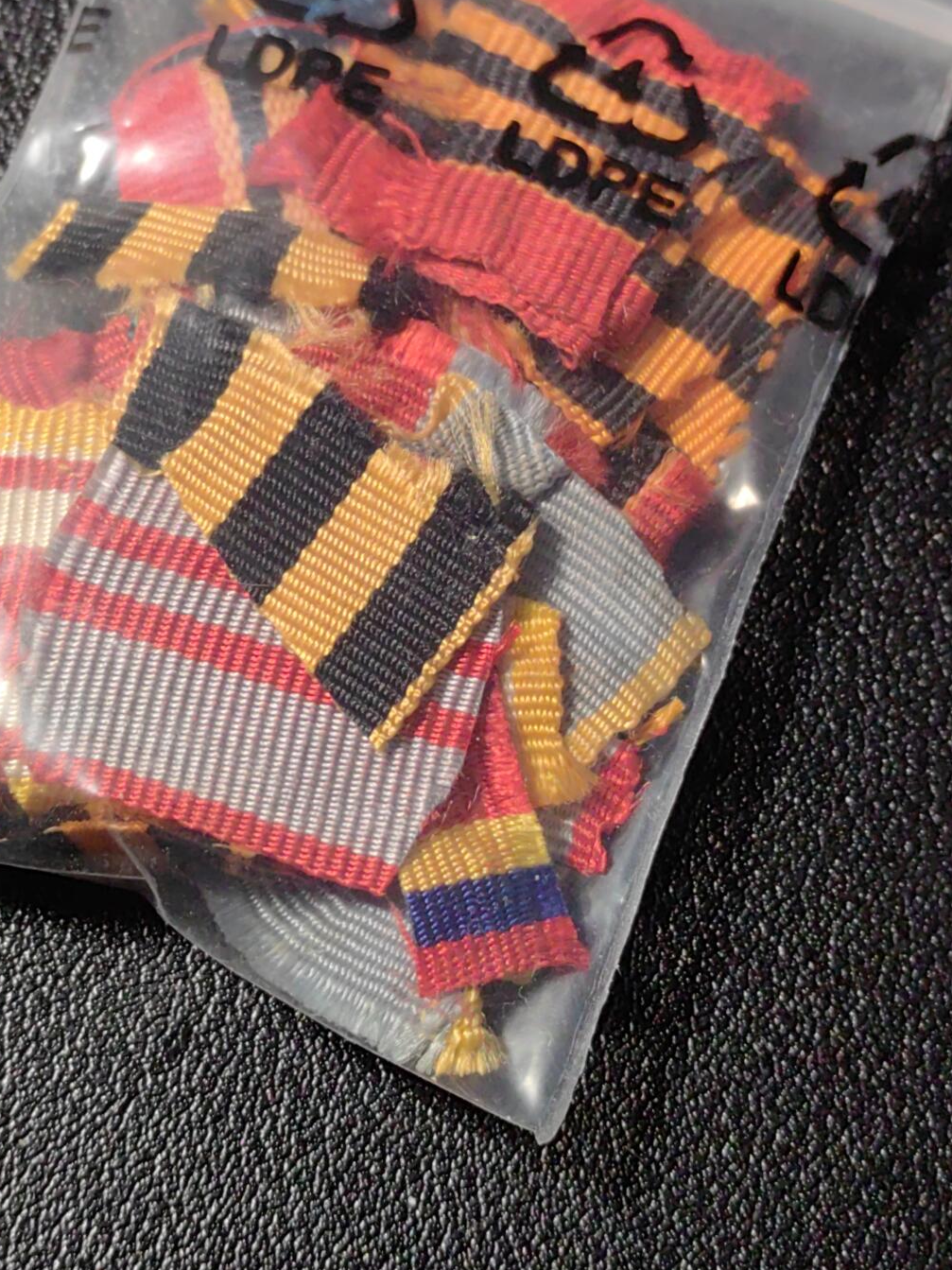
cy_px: 467
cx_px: 338
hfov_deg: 21.9
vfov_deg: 28.9
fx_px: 2457
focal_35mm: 67
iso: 100
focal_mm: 5.75
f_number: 2
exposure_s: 1/100
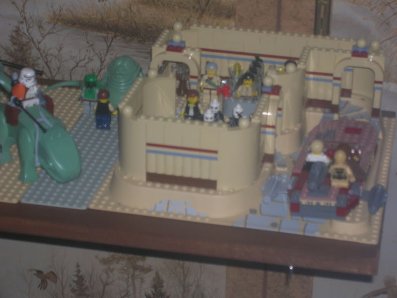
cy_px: 149
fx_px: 1170
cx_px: 198
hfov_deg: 19.3
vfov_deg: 14.5
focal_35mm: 102
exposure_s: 1/60.1
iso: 53
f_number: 4.9
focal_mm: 17.1
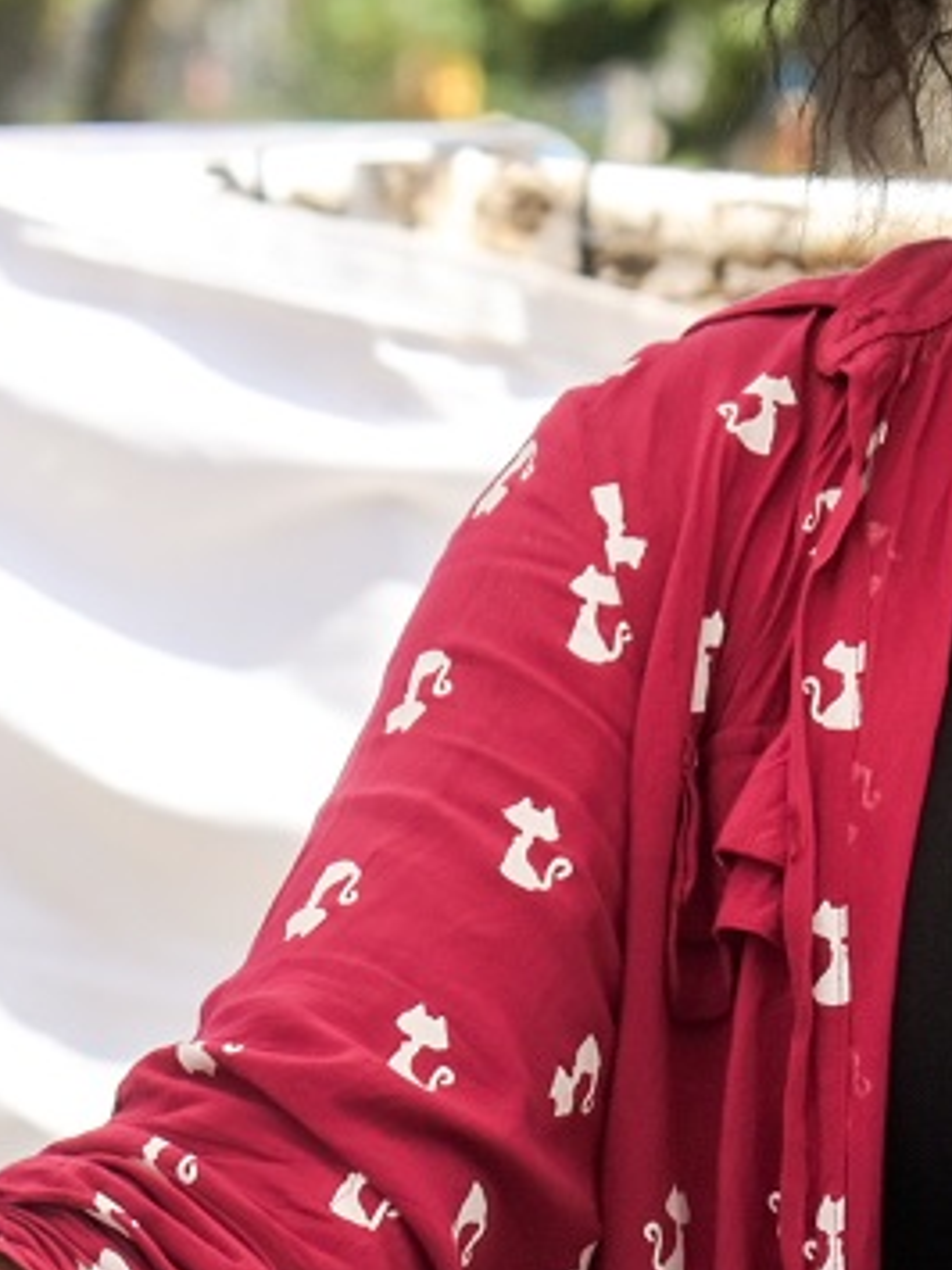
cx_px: 1135
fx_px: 13099
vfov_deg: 5.5
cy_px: 254
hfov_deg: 4.2
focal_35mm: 357
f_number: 5.6
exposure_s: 1/400
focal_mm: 66
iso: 200
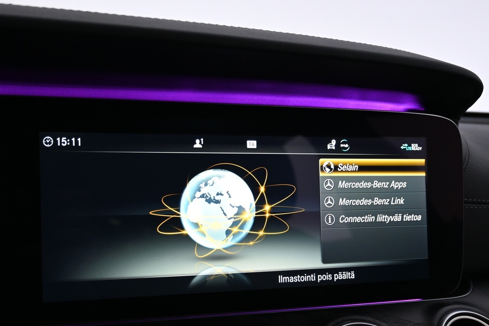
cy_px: 214
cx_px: 201
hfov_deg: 46.2
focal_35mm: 42
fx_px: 571
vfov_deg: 31.7
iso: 1100
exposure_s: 1/30
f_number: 3.8
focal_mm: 20.5
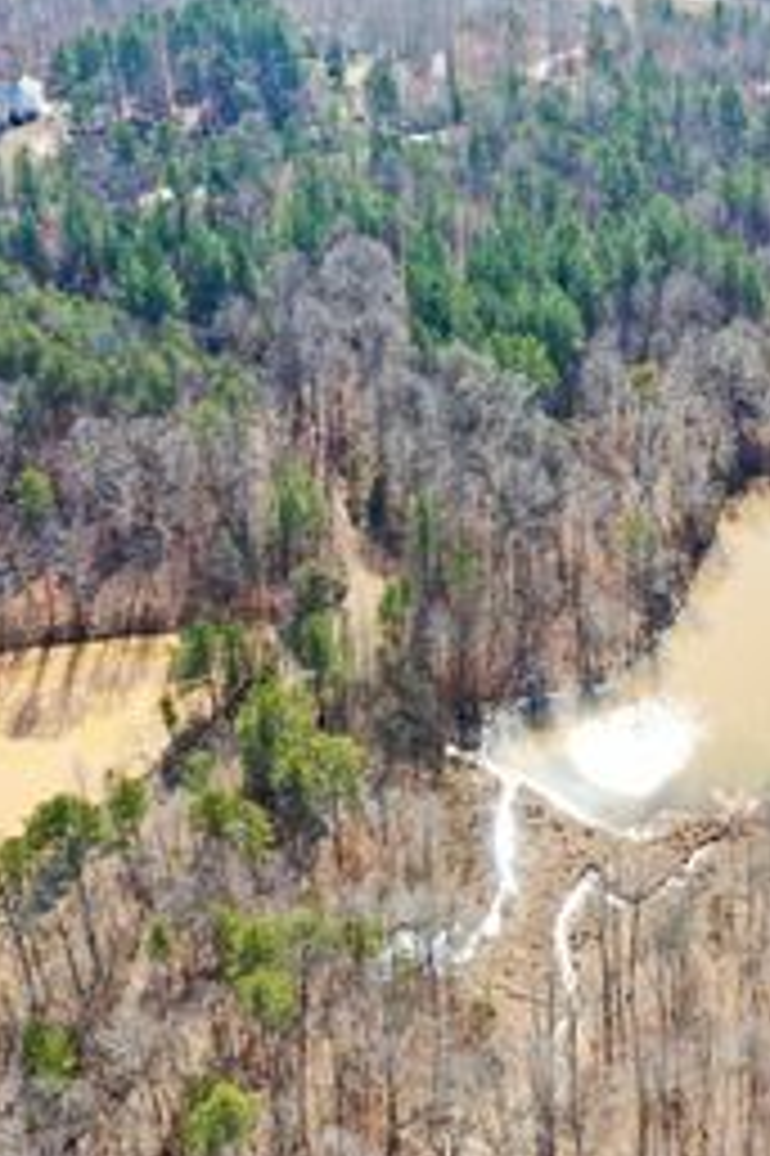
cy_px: 551
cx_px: 561
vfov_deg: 41.9
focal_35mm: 47
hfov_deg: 28.3
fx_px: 1510
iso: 100
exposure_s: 1/240
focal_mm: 10.26
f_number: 5
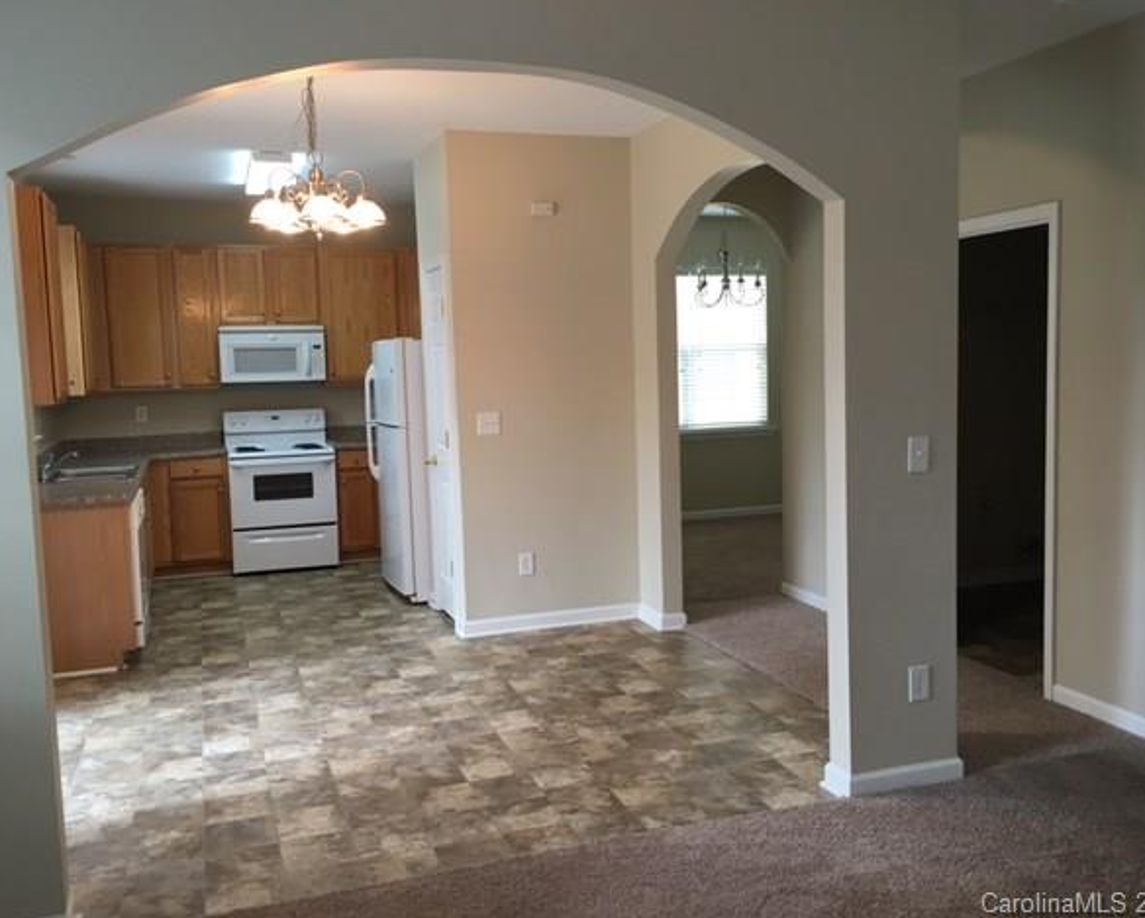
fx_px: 1051
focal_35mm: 31
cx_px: 578
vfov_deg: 47.2
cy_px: 451
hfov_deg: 57.1
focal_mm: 4.15
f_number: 2.2
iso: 64
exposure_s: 1/30
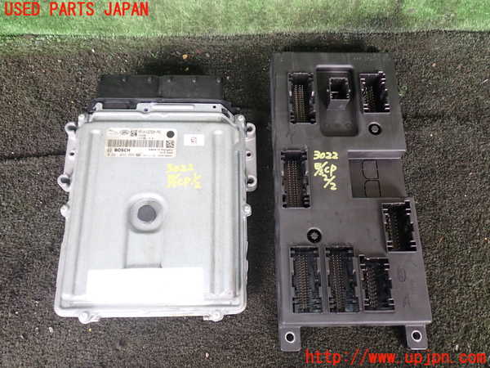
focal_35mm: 30
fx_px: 425
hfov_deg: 60.0
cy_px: 184
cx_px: 245
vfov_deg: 46.8
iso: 200
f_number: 2.3
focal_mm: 5.4
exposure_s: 1/30
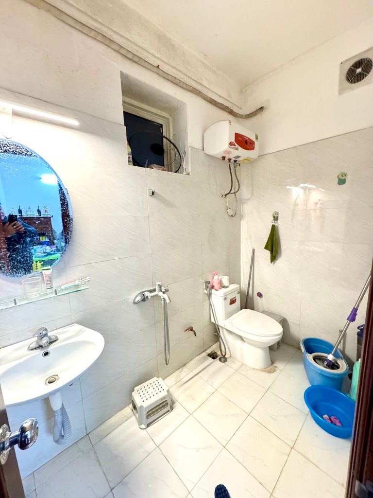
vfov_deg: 102.1
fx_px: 201
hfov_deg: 85.7
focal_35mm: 14
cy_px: 249
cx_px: 186
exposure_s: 1/50
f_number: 2.2
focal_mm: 2.22
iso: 1250
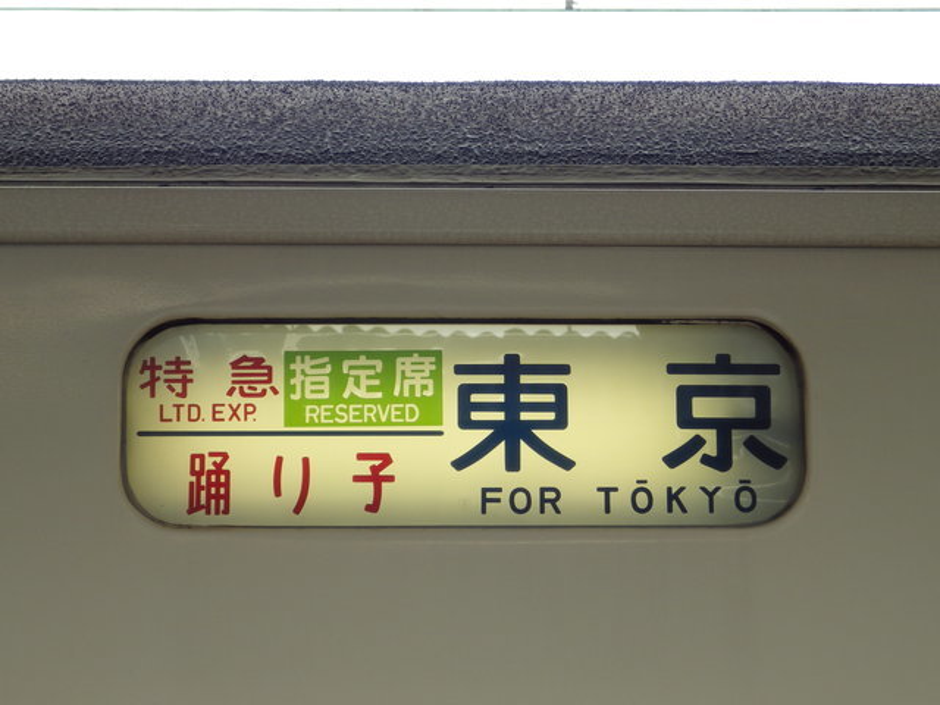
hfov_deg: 19.1
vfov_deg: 14.4
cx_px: 470
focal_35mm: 103
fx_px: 2797
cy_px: 352
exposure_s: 1/80
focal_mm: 18.4
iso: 100
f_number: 4.6
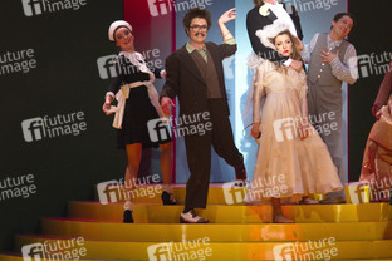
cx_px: 272
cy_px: 95
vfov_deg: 7.0
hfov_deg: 10.5
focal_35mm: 195
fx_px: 2123
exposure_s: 1/200
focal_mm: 135
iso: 1600
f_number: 5
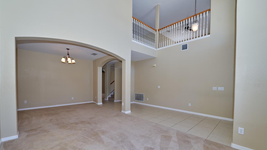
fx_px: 106
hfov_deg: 103.0
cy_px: 85
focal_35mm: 15
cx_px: 133
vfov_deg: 70.2
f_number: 4
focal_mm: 14
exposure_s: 1/160
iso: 400
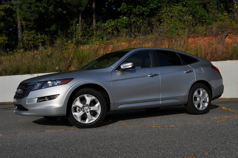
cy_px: 79
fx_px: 297
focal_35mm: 45
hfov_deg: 43.6
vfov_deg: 29.8
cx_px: 119
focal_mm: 30
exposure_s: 1/500
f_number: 11
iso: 200
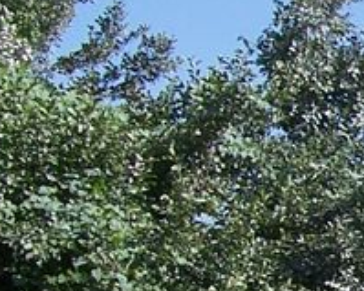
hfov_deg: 9.7
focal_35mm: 176
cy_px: 370
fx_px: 1895
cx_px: 880
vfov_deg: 8.7
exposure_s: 1/500
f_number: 4
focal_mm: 6
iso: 80
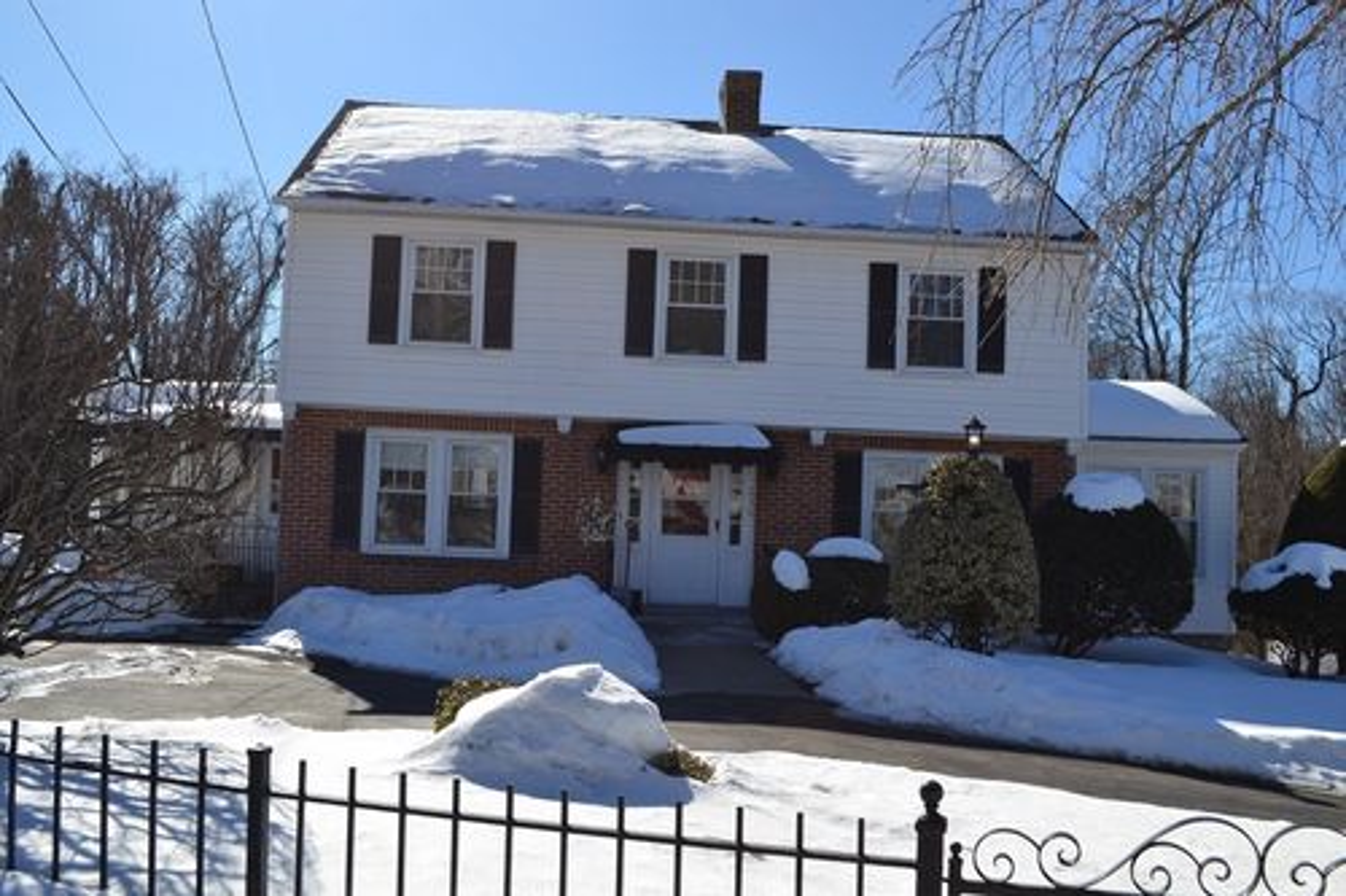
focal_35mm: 33
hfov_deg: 57.2
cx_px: 673
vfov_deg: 39.9
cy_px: 448
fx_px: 1233
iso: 100
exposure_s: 1/320
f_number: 9
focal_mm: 22
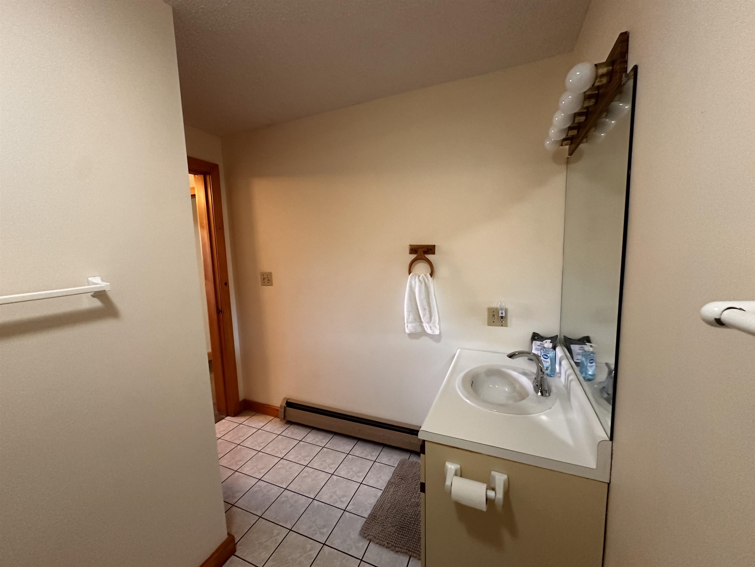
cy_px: 284
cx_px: 378
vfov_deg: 85.7
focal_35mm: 14
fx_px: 305
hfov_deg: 102.1
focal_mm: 2.22
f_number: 2.2
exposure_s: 1/60
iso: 400
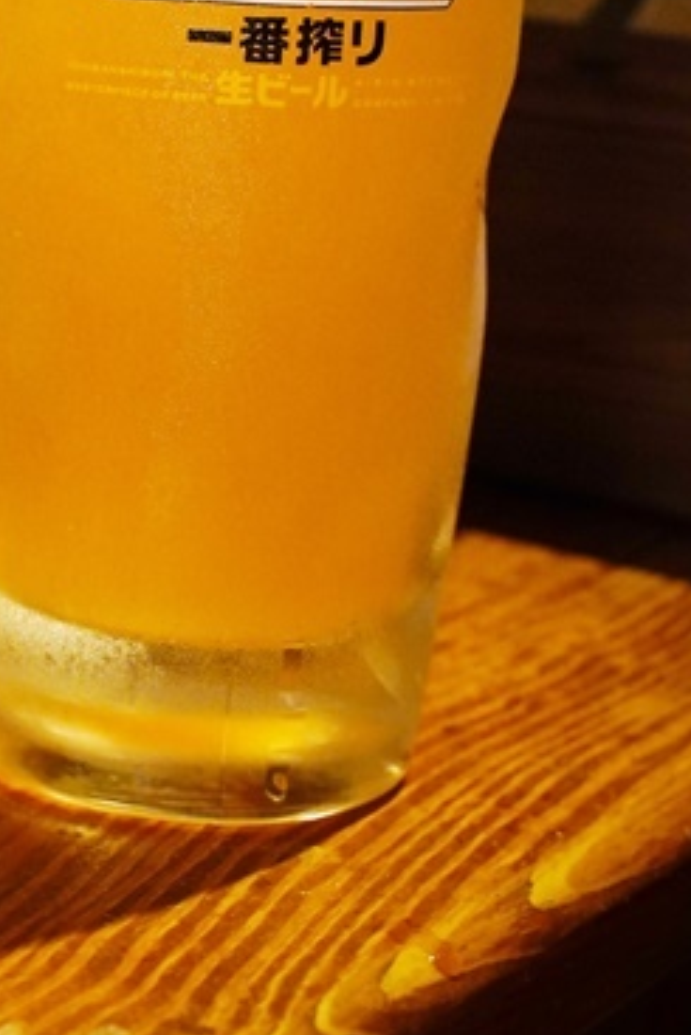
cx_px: -79
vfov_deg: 20.4
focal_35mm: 98
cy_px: 85
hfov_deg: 13.7
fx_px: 2819
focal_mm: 40
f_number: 6.3
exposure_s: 1/250
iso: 5000
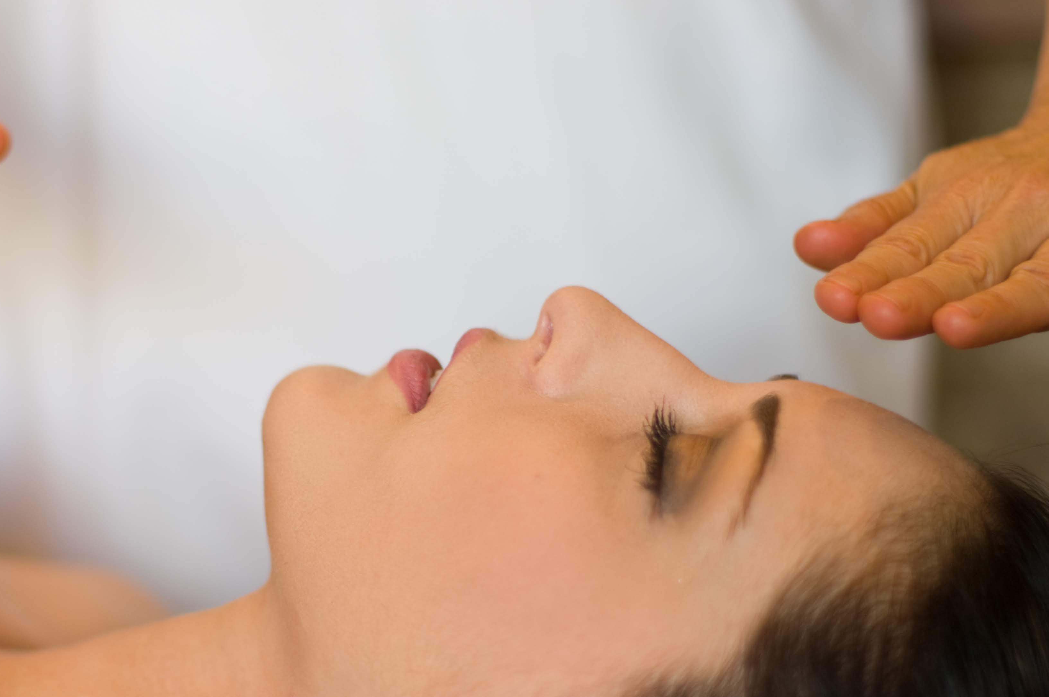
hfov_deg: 19.0
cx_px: 318
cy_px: 466
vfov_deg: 12.8
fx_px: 3114
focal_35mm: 107
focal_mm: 50
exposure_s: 1/60
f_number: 2
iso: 100
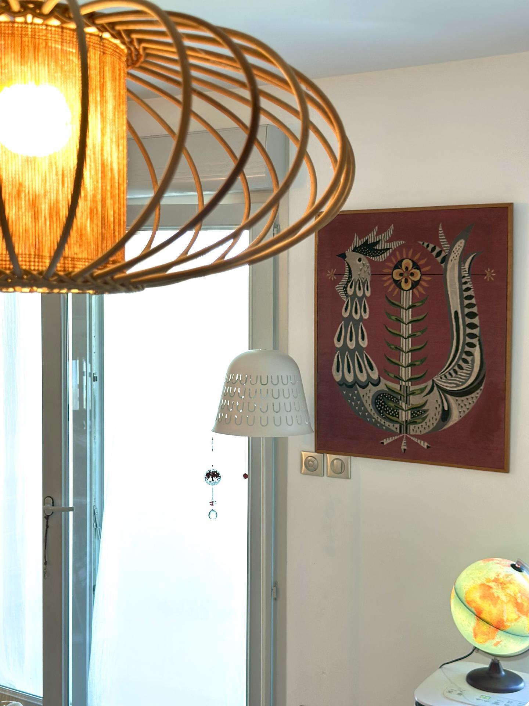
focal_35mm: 48
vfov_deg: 39.7
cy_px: 353
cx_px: 264
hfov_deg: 30.3
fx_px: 978
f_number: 1.78
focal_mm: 6.86
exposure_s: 1/35
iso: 320
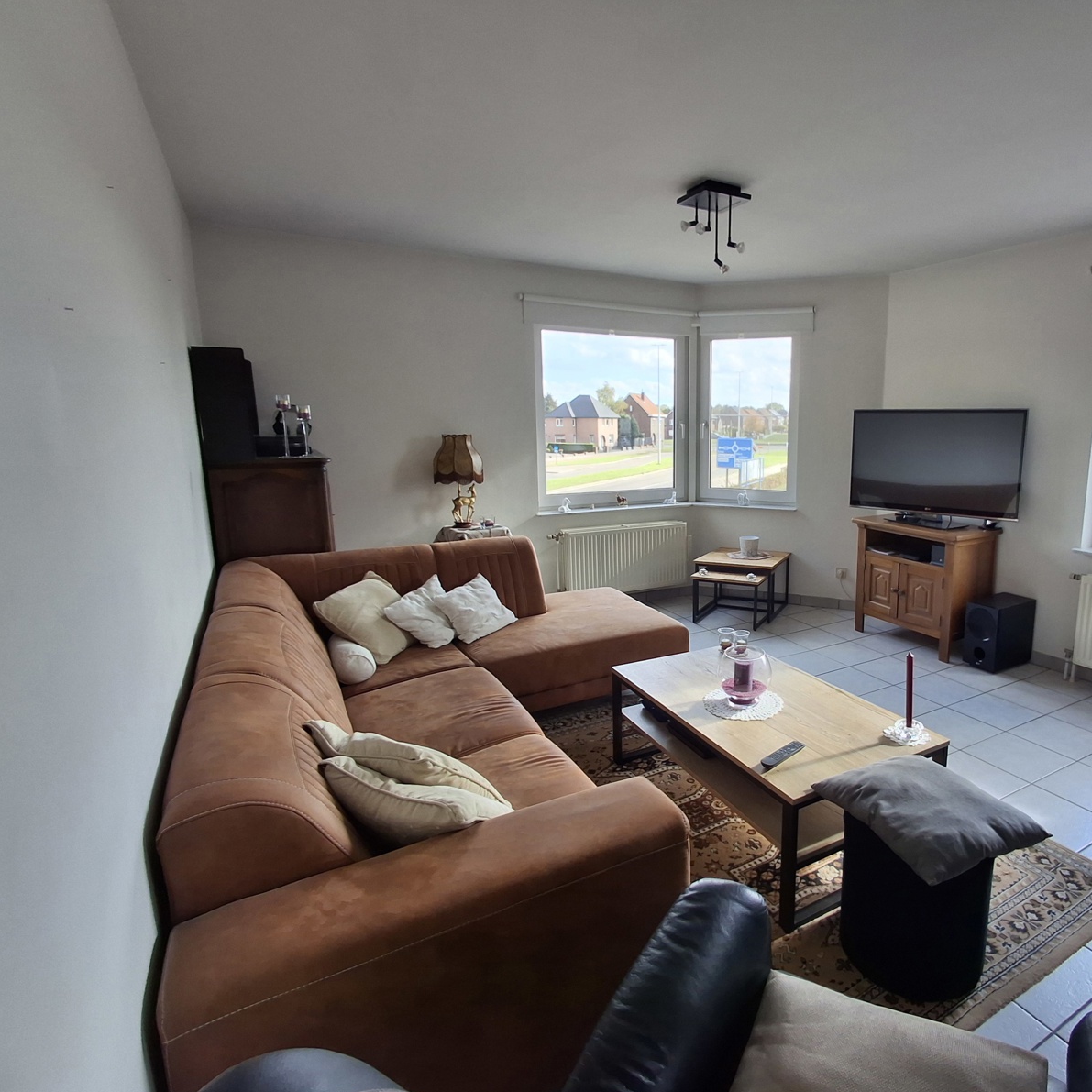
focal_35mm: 19
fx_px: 678
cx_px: 703
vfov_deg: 77.7
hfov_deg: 75.9
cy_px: 548
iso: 40
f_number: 2.2
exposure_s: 1/178
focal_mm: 1.64
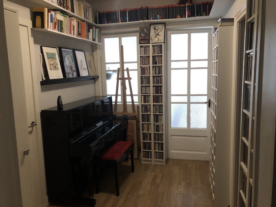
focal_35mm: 28
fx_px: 223
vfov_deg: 49.7
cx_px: 138
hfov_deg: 63.4
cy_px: 104
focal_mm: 3.99
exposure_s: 1/6
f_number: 1.8
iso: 100
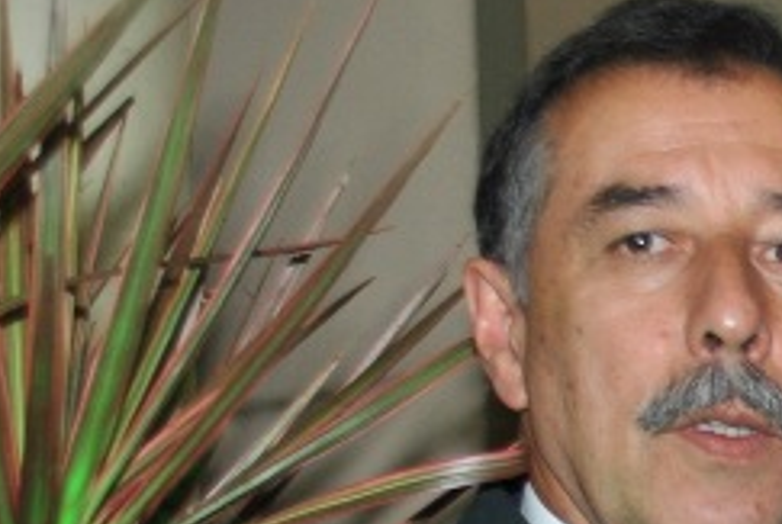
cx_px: 1384
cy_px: 940
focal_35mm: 177
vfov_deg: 7.6
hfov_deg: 10.9
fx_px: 3852
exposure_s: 1/60
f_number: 4.5
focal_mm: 28
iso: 200
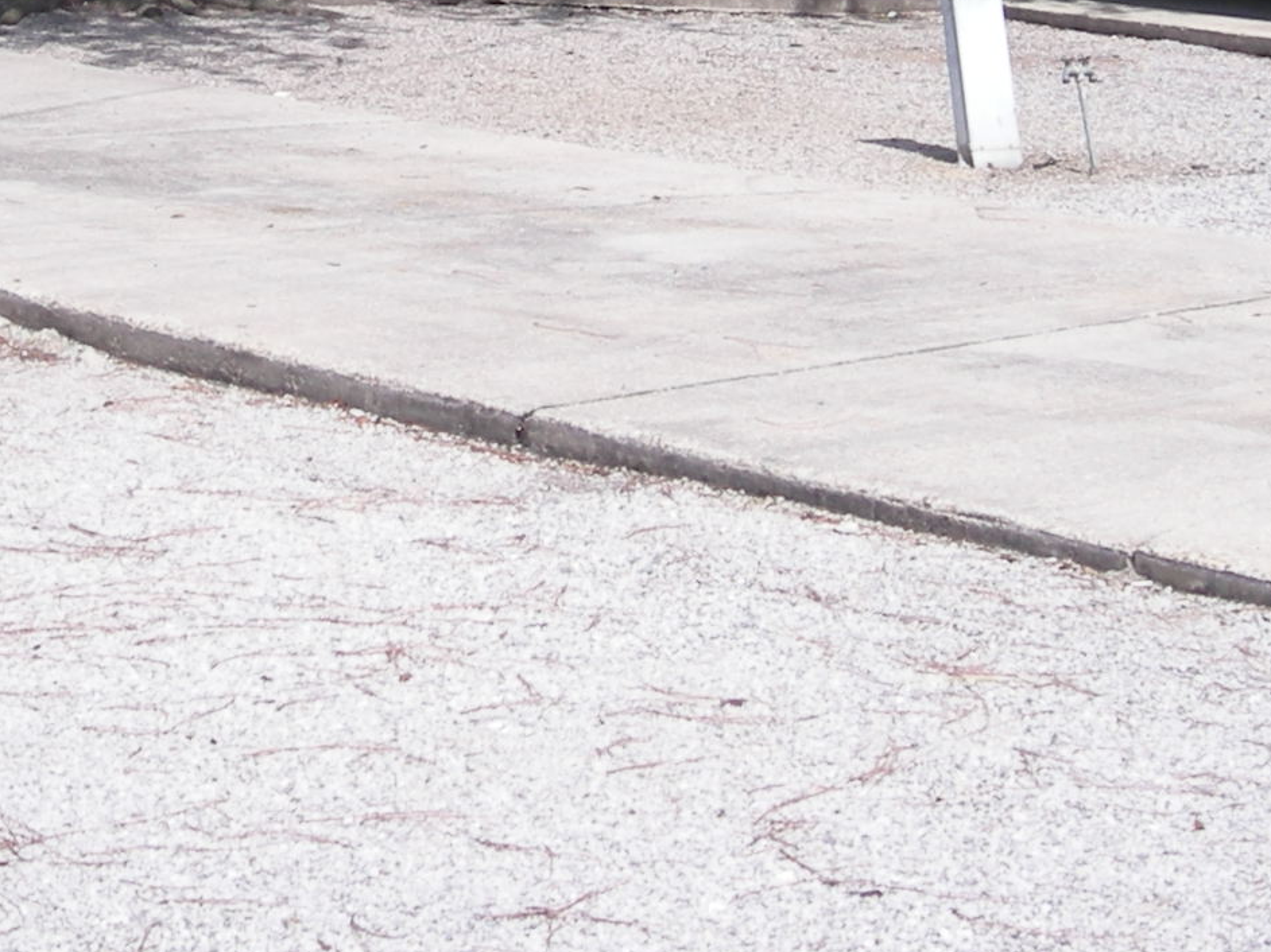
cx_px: 687
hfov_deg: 17.3
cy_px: -419
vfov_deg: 12.4
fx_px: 4185
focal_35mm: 114
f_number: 5.7
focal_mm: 5.7
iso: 50
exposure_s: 1/200
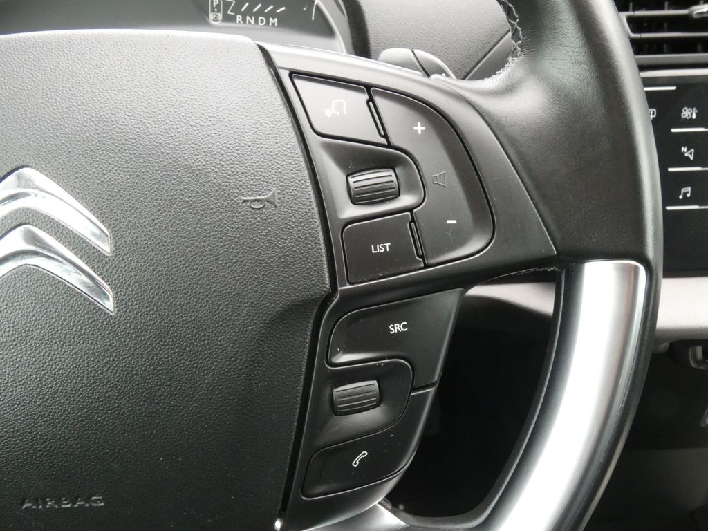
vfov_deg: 42.9
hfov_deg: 55.4
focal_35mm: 33
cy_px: 266
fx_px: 675
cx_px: 354
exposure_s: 1/80
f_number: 5.6
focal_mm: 6
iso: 800
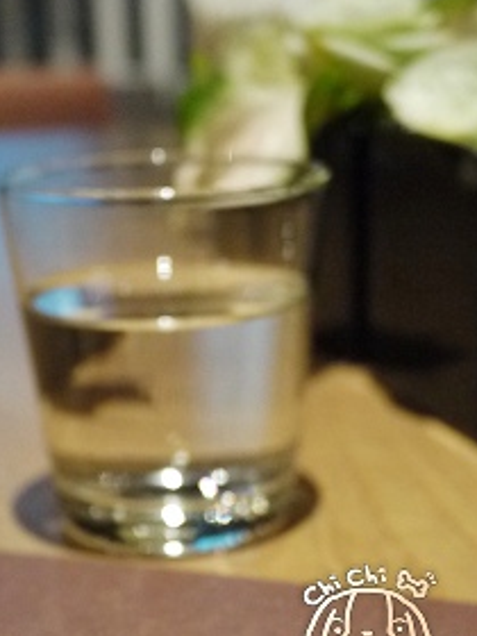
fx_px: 1176
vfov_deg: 30.0
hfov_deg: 22.9
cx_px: 236
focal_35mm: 64
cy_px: 429
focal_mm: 14
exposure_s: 1/60
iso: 800
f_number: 2.5
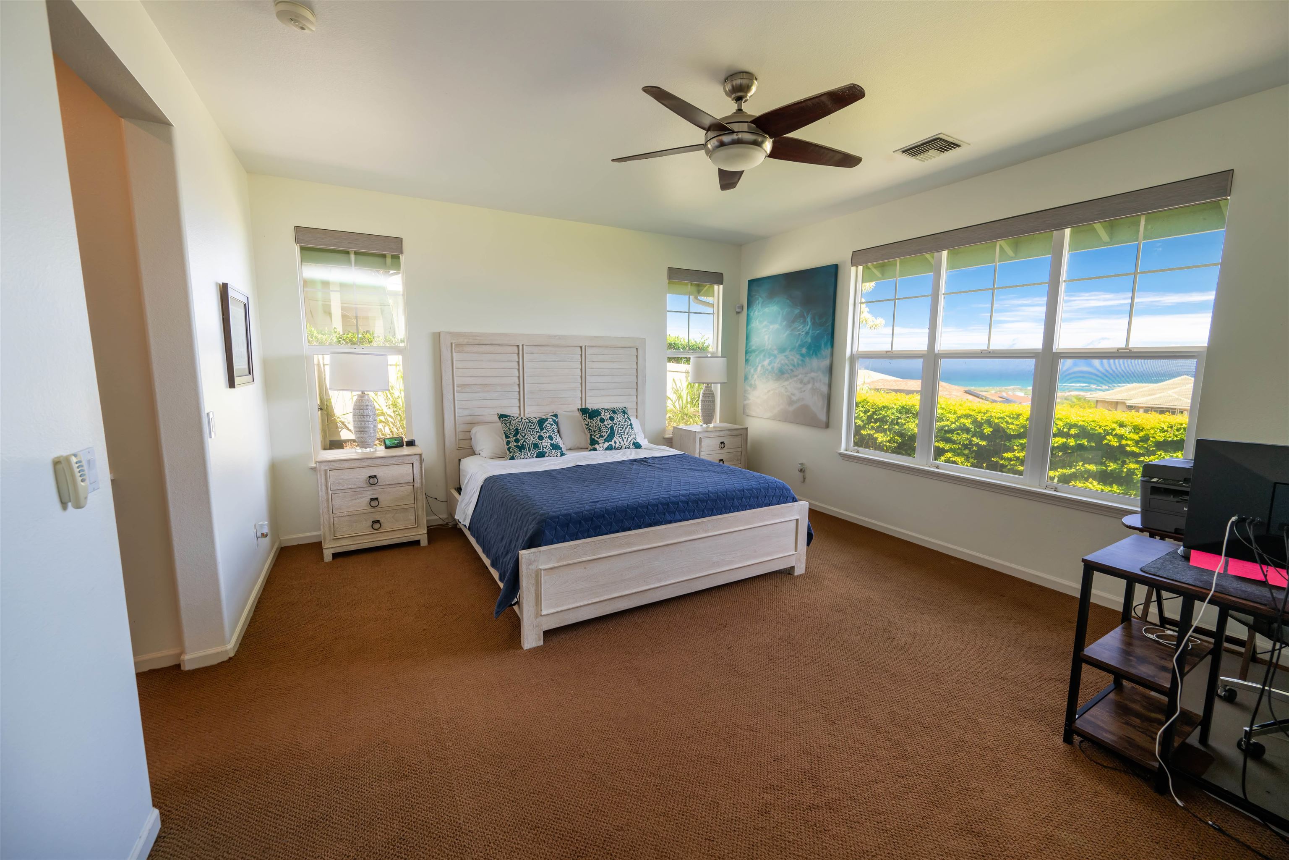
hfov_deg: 104.3
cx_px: 644
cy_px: 430
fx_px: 501
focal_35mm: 14
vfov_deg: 81.2
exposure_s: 1/80
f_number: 7.1
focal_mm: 14
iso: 320
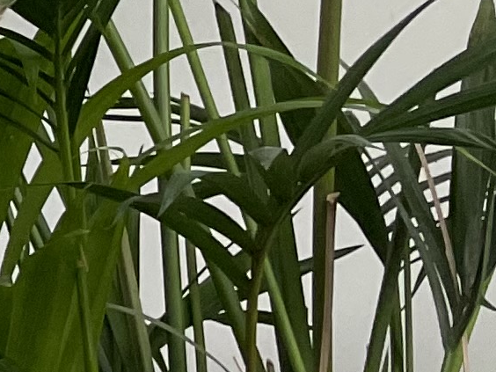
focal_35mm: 186
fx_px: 2665
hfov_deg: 8.4
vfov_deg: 8.0
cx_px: -1149
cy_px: 69
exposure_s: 1/100
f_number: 1.6
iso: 125
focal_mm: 4.2
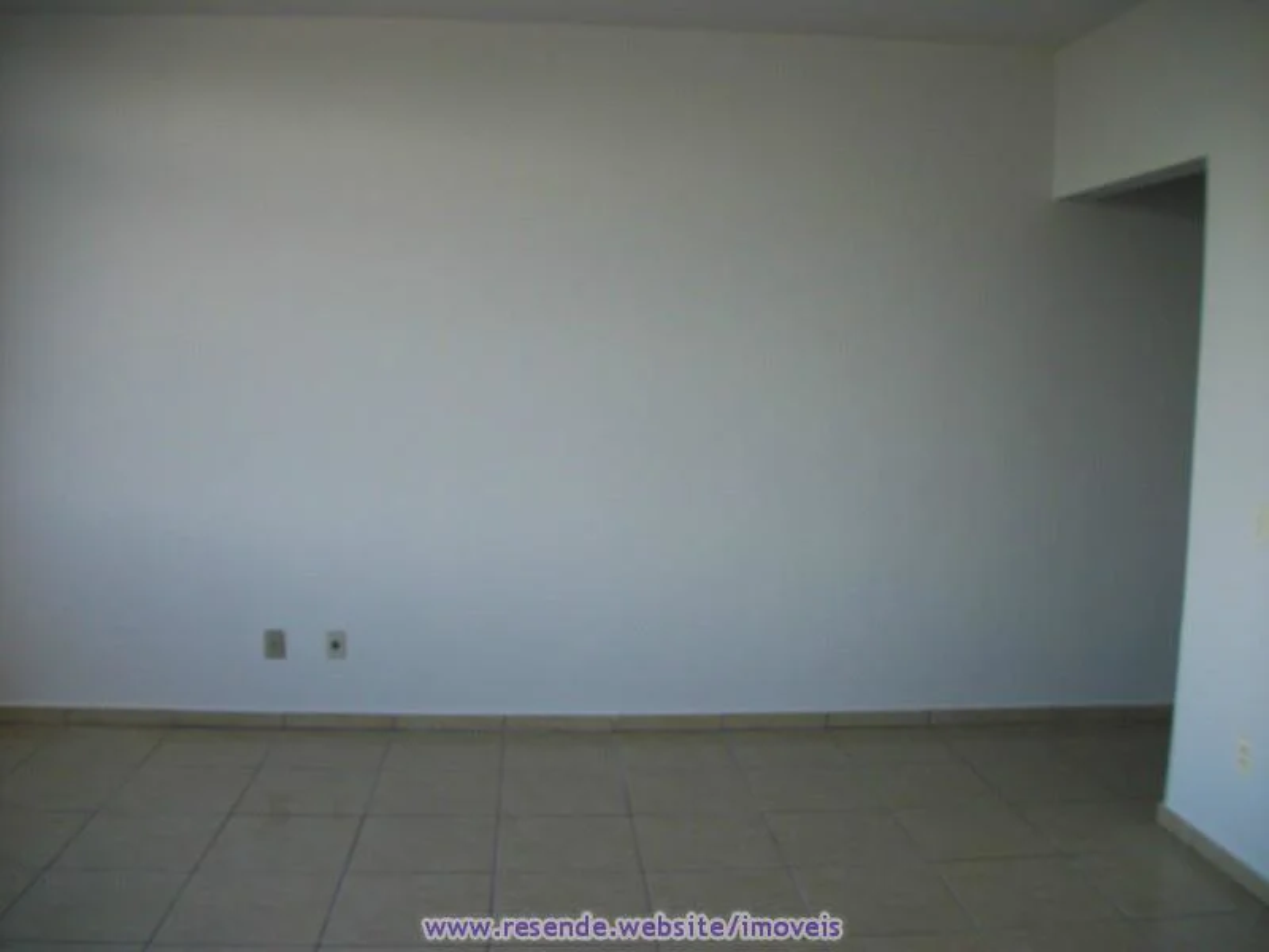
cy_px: 476
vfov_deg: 44.2
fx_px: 1173
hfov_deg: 56.8
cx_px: 634
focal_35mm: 32
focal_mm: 5.7
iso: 80
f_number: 2.9
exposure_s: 1/60
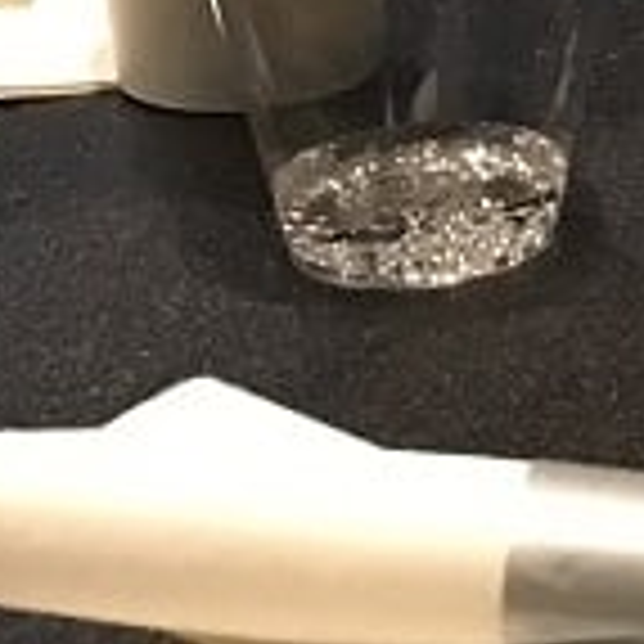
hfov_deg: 7.9
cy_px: -986
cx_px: 1157
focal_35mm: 215
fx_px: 4525
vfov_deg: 7.5
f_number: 2.2
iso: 320
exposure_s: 1/15
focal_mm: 4.15
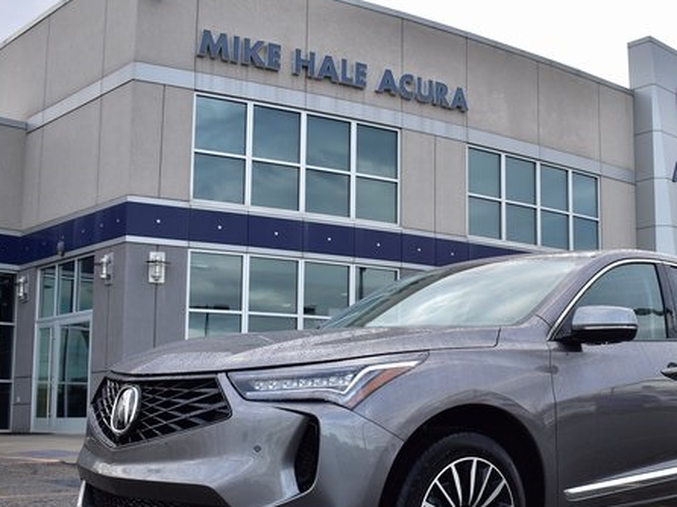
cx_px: 469
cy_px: 313
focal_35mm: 48
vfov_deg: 30.3
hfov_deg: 39.3
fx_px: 932
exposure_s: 1/125
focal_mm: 23
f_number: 5.6
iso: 100
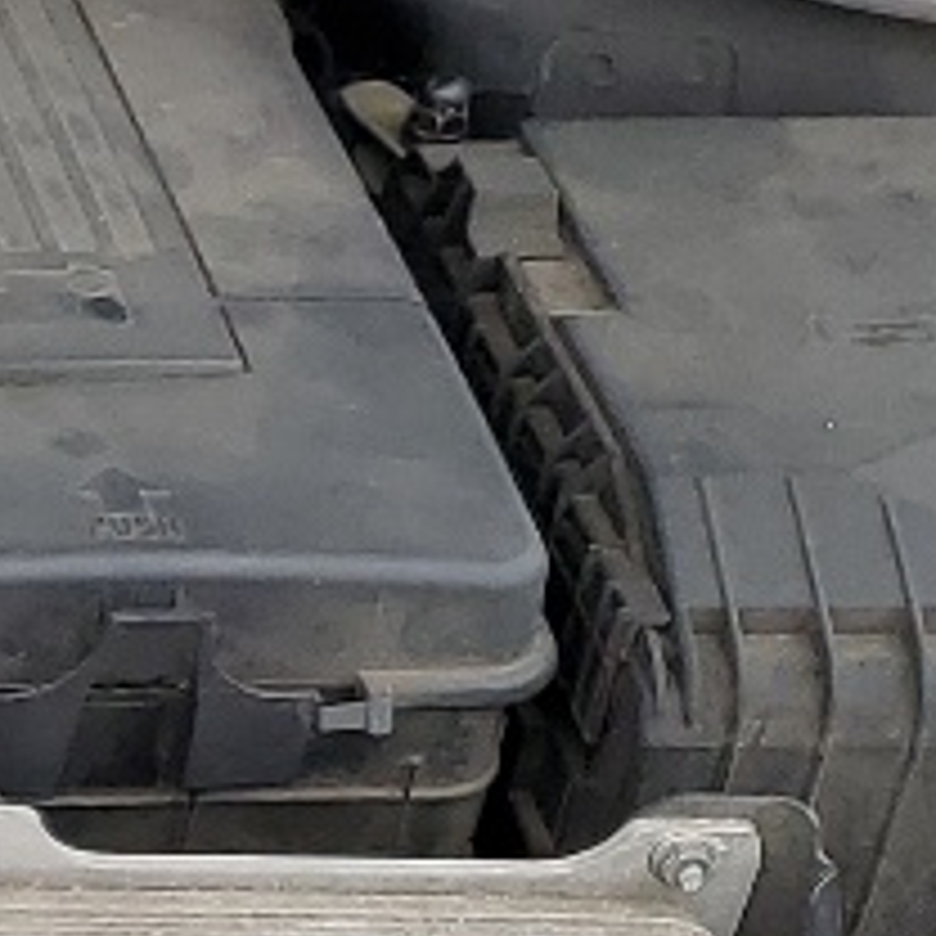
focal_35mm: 177
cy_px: 1040
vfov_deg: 9.8
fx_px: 5415
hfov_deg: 8.8
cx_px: -1458
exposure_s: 1/303
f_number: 1.5
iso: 50
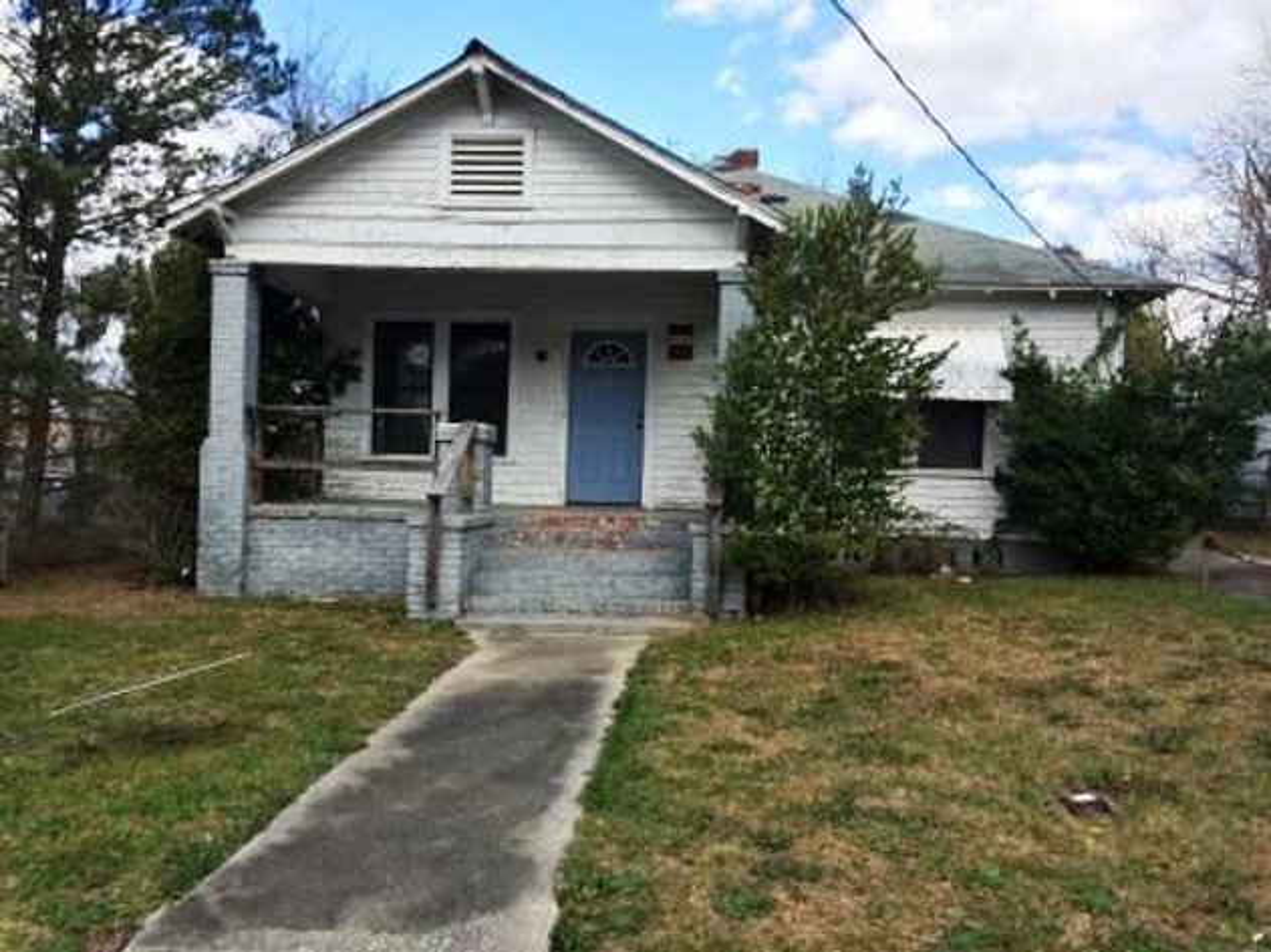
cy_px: 476
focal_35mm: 29
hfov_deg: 61.7
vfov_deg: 48.2
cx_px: 636
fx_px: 1065
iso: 32
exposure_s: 1/1208
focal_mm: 4.15
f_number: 2.2
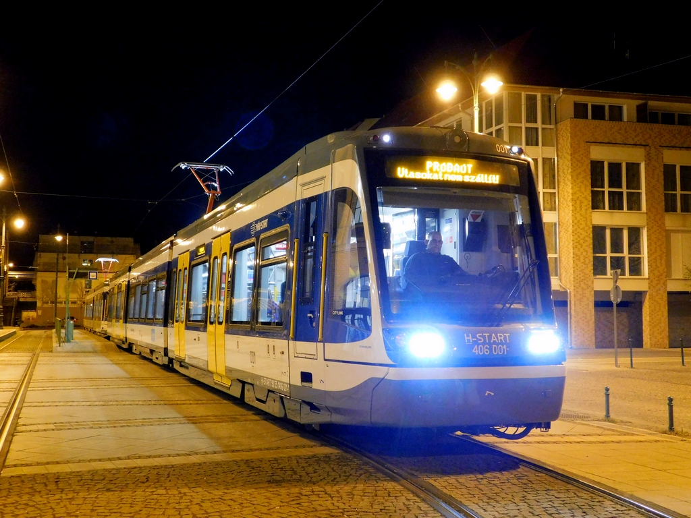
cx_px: 346
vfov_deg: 36.0
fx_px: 798
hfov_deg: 46.8
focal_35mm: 40
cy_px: 259
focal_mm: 7.1
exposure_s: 1/5
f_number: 3.6
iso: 800
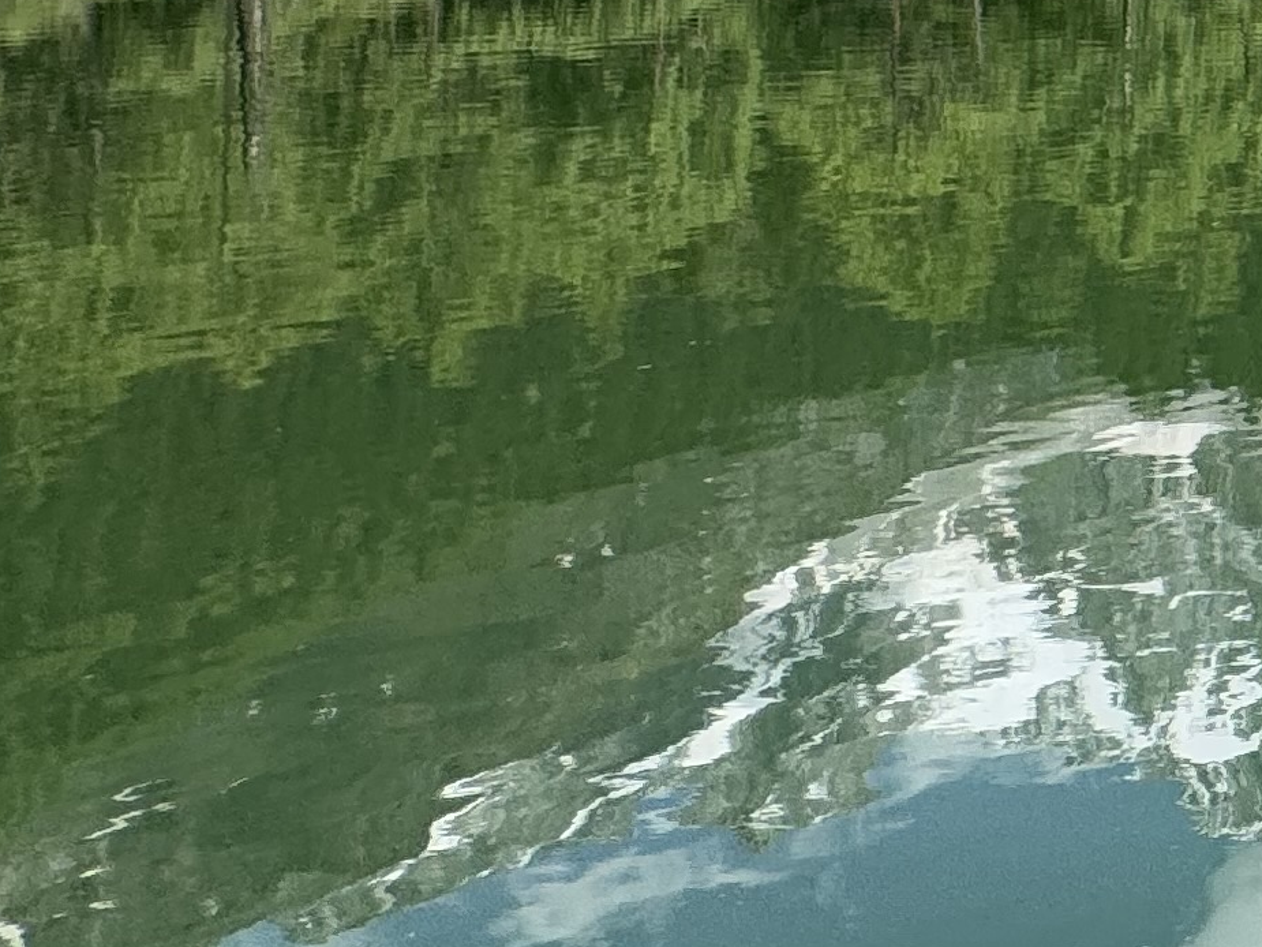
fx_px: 2224
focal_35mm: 61
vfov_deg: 22.3
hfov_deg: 18.5
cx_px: 2591
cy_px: -161
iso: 50
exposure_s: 1/610
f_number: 2.2
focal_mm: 2.22
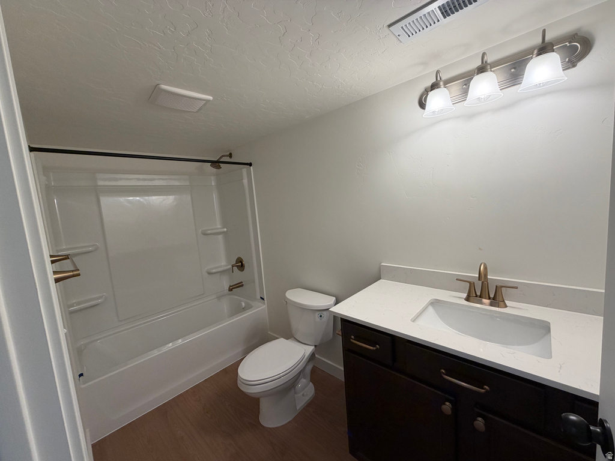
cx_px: 308
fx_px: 249
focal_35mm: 14
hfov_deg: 102.1
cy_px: 230
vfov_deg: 85.7
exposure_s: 1/120
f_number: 2.2
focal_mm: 2.22
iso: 100
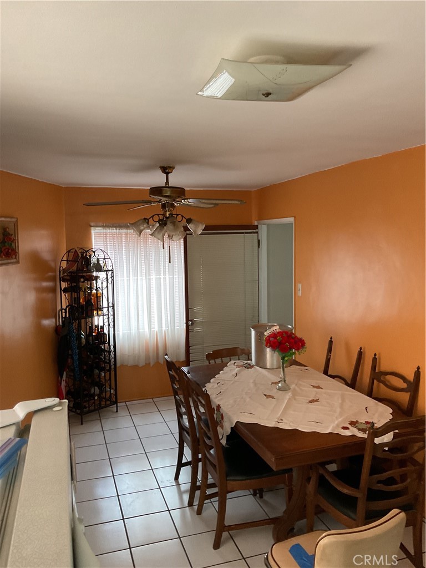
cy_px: 284
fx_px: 476
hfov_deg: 48.2
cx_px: 213
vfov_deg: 61.7
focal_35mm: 29
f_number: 1.8
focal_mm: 3
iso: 160
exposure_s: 1/60
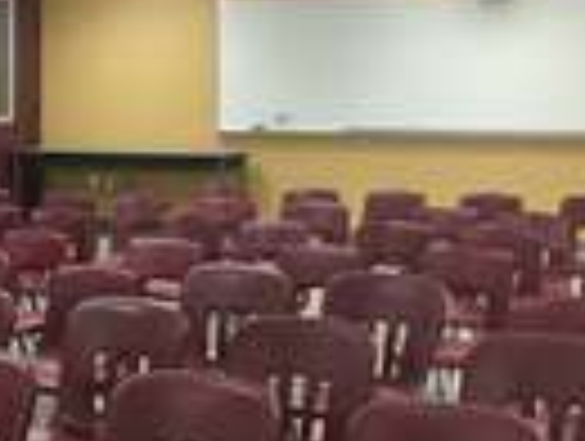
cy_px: 338
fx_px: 1507
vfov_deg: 16.6
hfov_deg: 21.3
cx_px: 9
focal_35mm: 89
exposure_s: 1/15
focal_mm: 4.15
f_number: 2.2
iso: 40
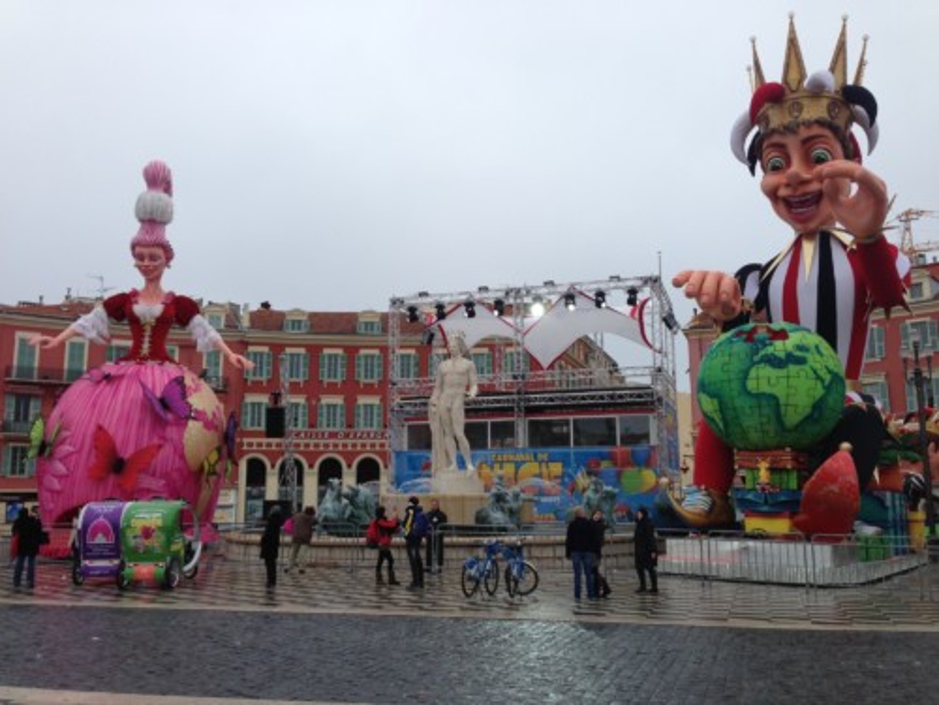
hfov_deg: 55.4
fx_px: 895
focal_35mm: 33
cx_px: 470
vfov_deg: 42.9
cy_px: 352
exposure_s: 1/401
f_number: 2.4
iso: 50
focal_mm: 4.13
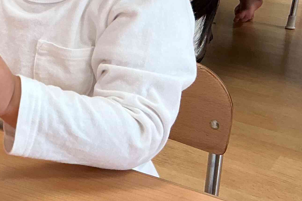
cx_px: -100
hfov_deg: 19.8
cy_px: 23
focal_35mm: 94
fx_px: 788
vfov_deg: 14.4
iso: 64
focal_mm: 3
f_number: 1.8
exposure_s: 1/120
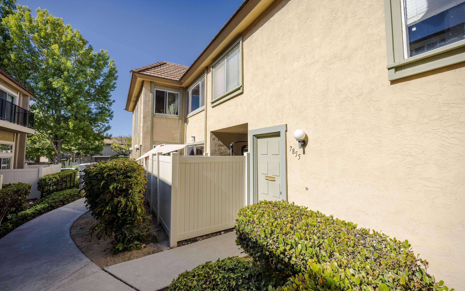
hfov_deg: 101.4
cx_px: 239
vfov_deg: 74.8
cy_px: 141
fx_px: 190
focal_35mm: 15
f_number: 5.6
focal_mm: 14
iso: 100
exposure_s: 1/640
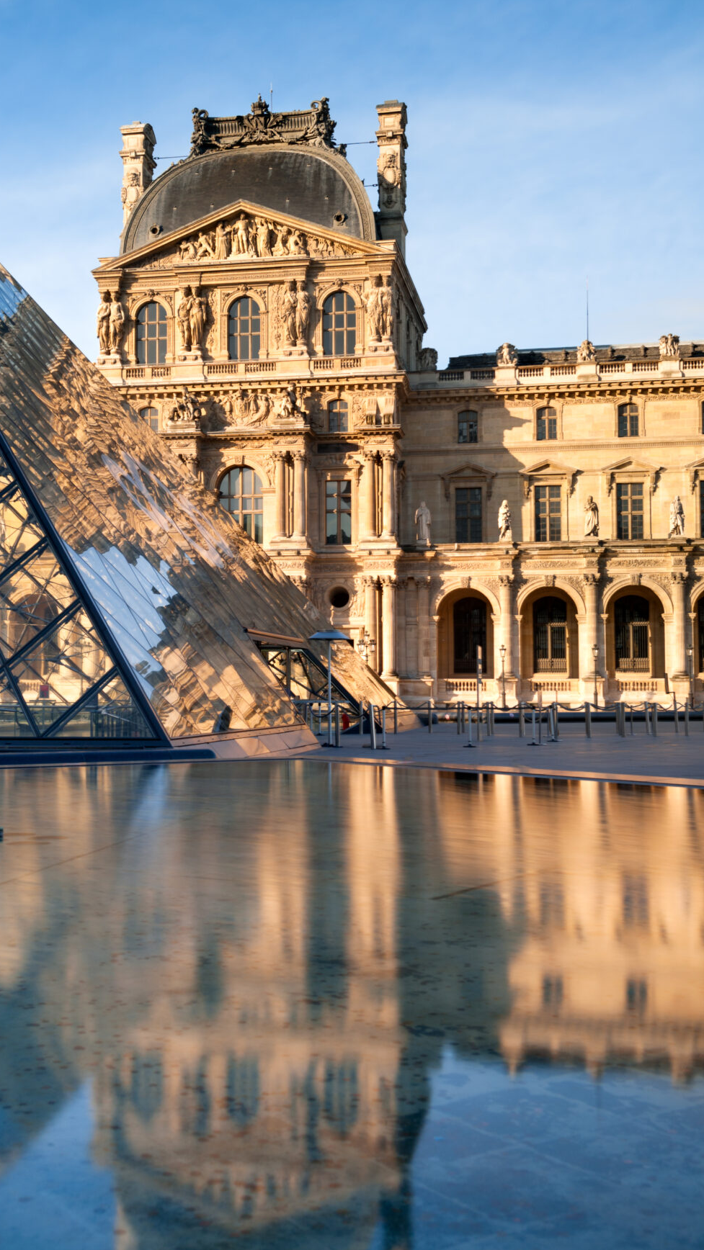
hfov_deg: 27.0
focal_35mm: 44
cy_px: 615
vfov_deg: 46.4
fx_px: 1460
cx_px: 272
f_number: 9
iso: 200
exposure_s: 6
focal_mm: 38
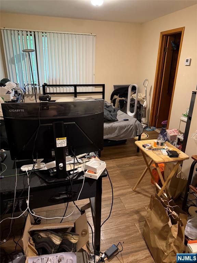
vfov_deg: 71.6
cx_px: 98
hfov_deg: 56.8
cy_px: 132
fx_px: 182
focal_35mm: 24
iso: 800
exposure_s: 1/30
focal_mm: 6.76
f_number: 1.78
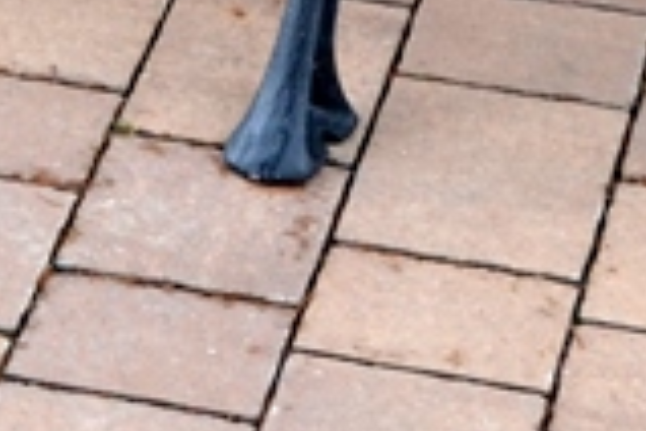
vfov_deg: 5.3
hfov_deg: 8.1
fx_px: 4504
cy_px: -506
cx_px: -280
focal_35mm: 251
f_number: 5
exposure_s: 1/100
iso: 400
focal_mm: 26
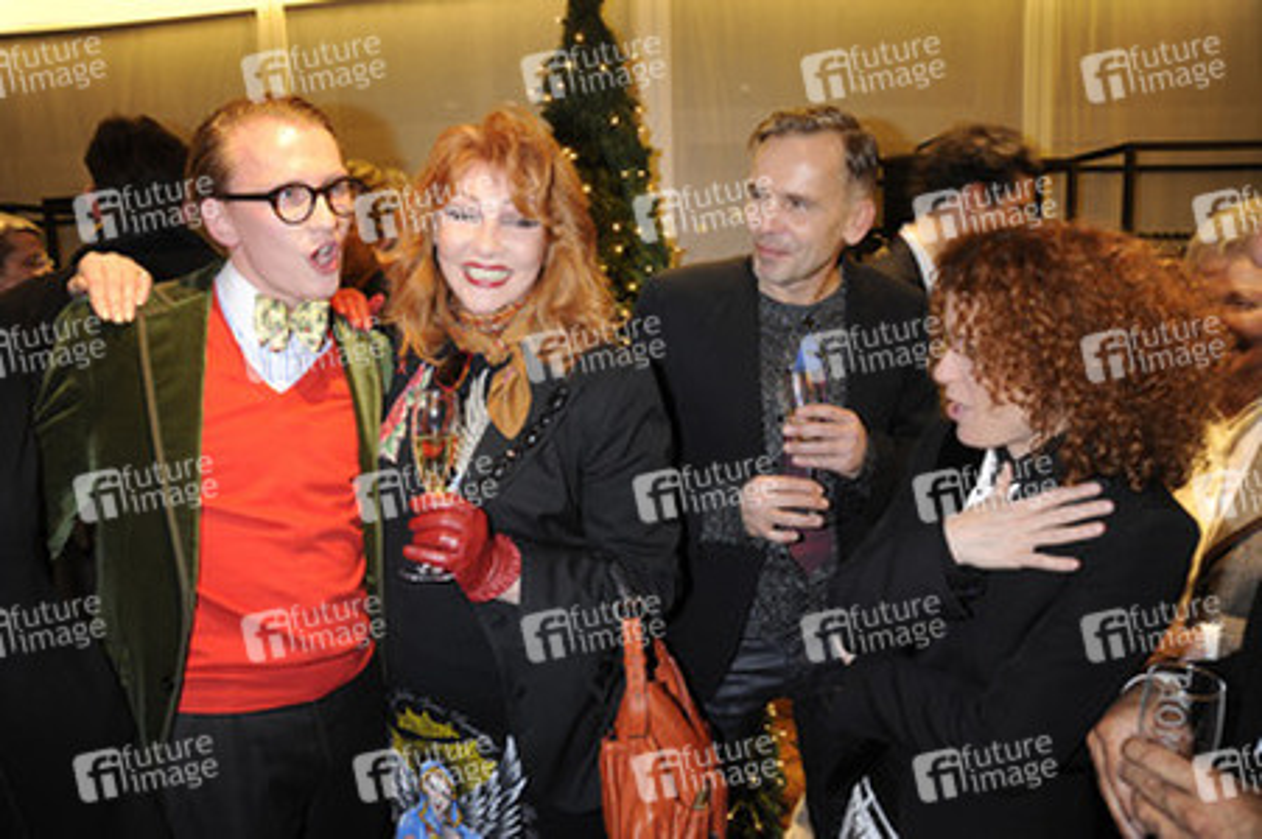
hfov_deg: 73.8
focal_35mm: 24
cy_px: 420
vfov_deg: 53.1
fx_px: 841
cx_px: 631
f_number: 5.6
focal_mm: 24
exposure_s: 1/30
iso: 800
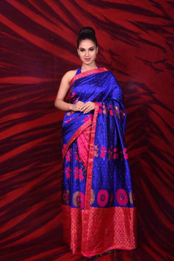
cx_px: 87
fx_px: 377
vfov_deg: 38.2
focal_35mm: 52
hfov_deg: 26.0
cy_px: 130
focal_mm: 52
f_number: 7.1
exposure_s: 1/160
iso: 160
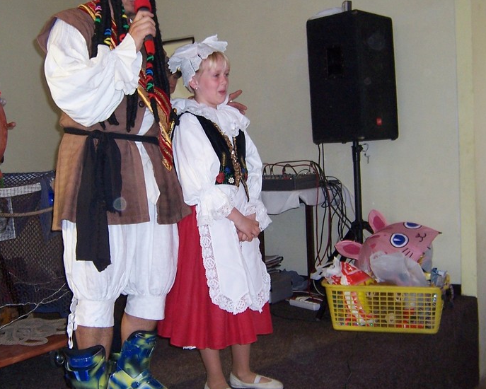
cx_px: 216
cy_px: 191
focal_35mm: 48
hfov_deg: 38.7
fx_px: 691
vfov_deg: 31.5
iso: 140
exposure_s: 1/60
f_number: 2.8
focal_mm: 5.5
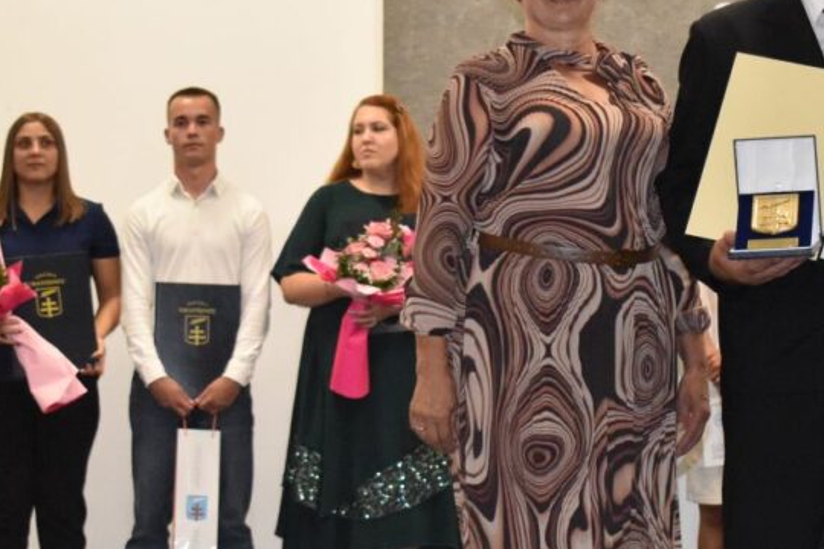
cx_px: 760
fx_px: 3204
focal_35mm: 140
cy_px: 340
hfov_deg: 14.5
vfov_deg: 9.8
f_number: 5.6
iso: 4500
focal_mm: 40
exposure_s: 1/200
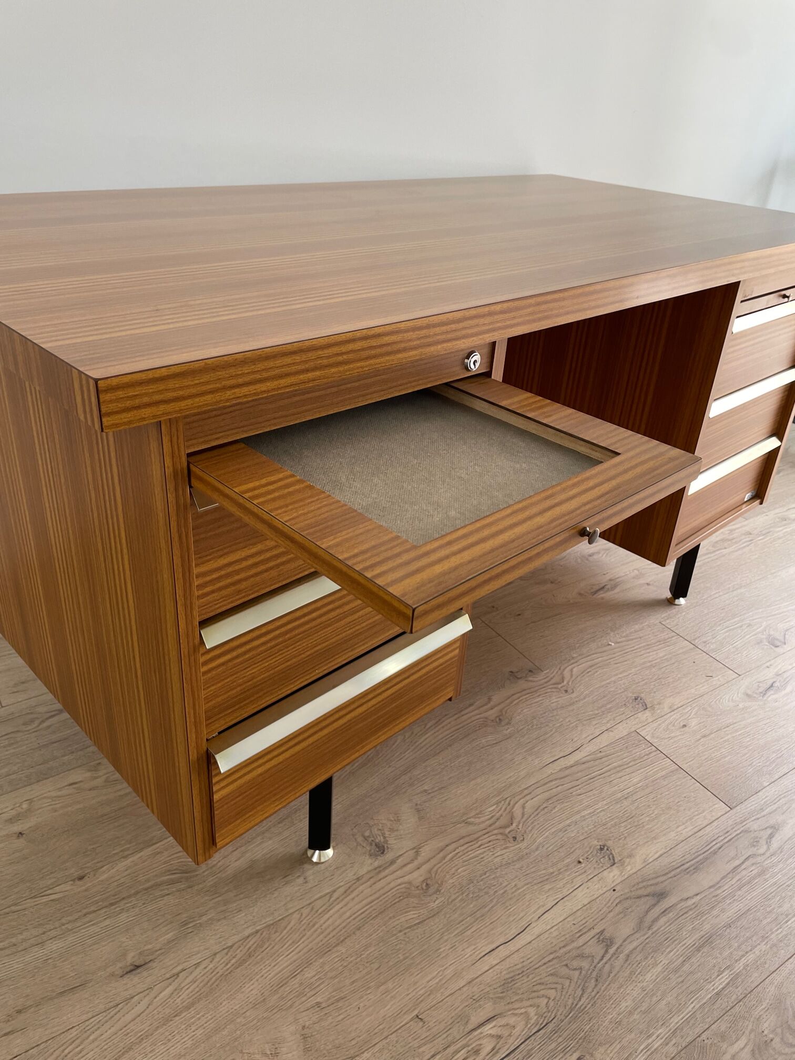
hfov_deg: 53.1
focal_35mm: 26
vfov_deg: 67.3
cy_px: 530
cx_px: 398
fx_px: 796
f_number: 1.6
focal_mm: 4.2
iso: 100
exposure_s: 1/121
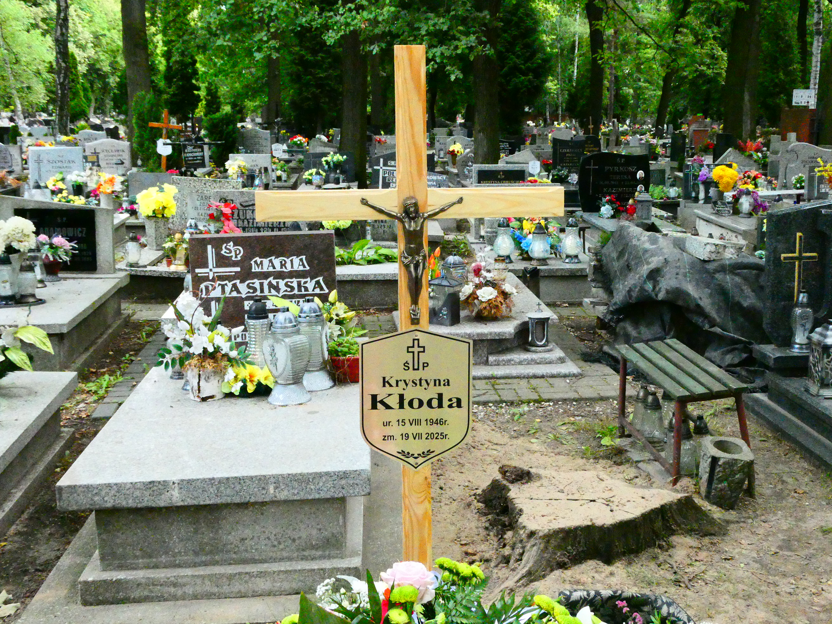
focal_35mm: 44
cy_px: 312
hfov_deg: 42.9
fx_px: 1058
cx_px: 416
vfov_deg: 32.9
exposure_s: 1/320
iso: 2000
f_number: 5.6
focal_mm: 7.8
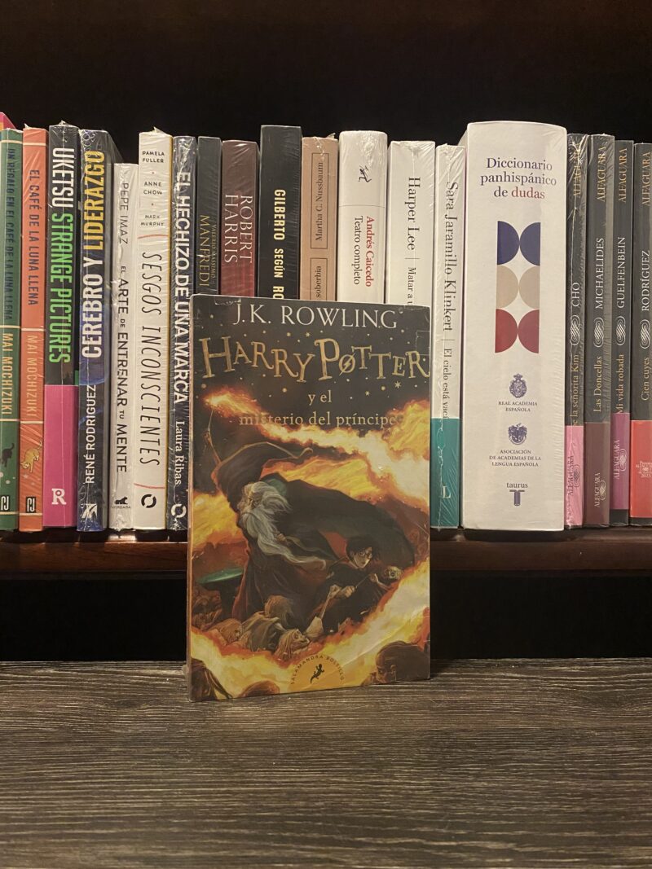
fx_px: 653
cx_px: 326
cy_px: 434
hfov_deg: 53.1
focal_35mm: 26
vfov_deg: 67.3
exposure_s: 1/30
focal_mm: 4.25
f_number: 1.8
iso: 640
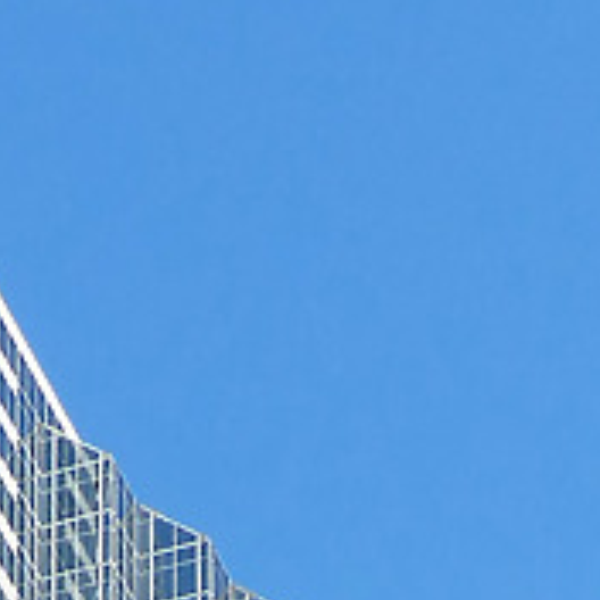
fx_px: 3020
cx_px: 131
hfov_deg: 11.3
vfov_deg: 9.8
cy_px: 1493
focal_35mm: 154
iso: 100
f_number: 4
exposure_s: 1/640
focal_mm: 6.2
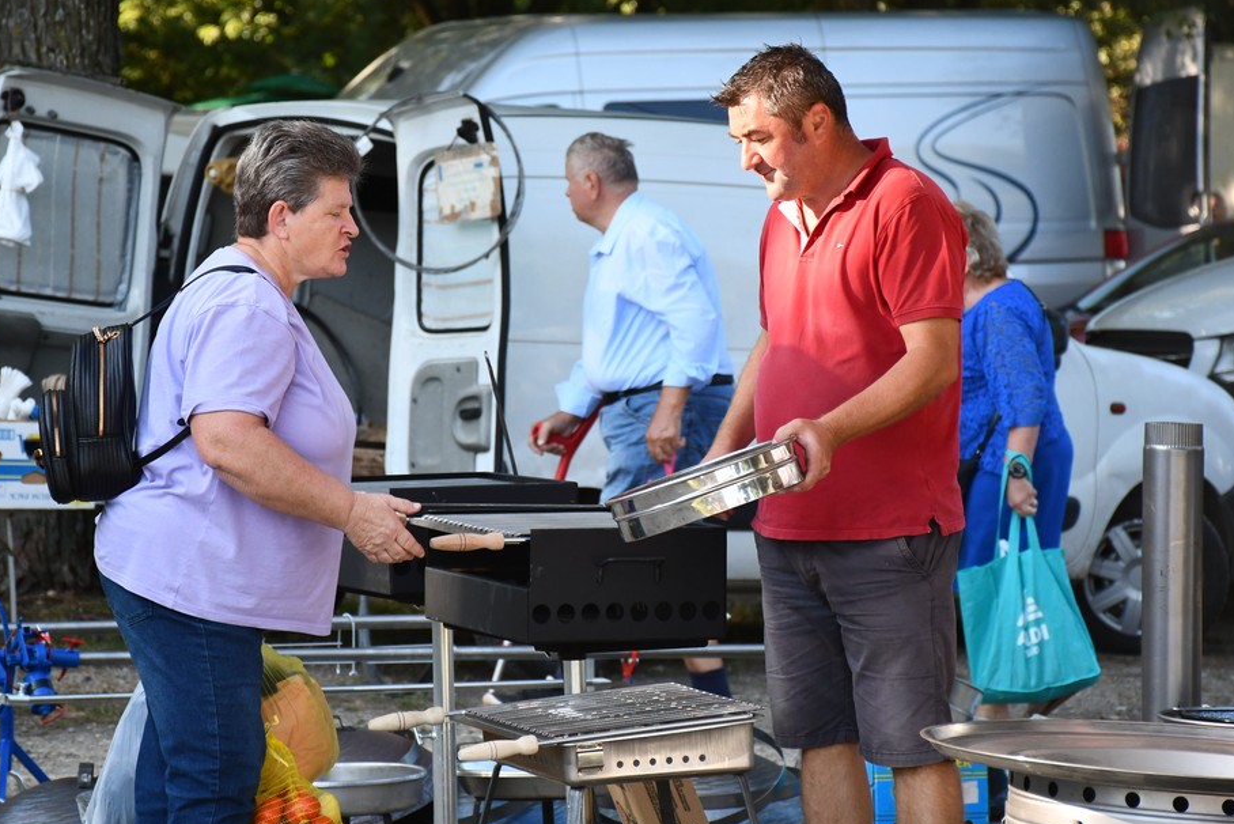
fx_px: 6069
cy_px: 369
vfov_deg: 7.8
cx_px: 569
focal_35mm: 177
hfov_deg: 11.6
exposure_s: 1/500
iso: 800
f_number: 5.6
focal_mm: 105
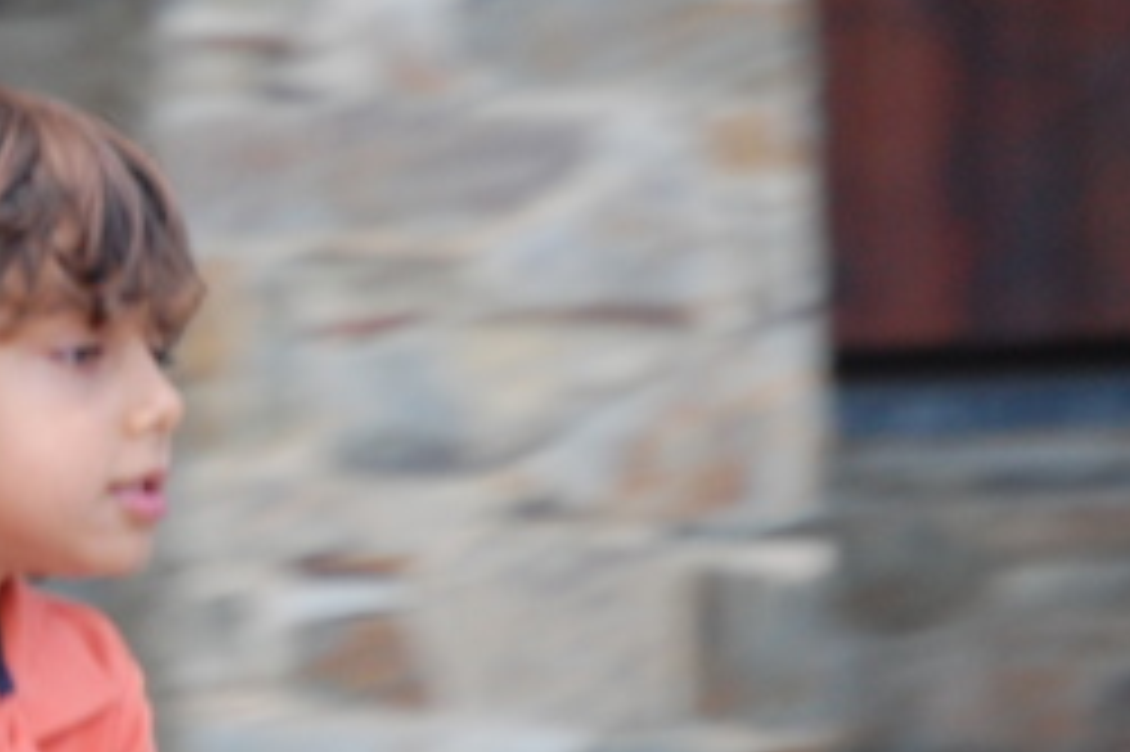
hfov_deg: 2.7
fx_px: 23965
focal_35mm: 764
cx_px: -203
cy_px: 486
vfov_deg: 1.8
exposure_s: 1/100
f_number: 5.6
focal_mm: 200
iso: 800
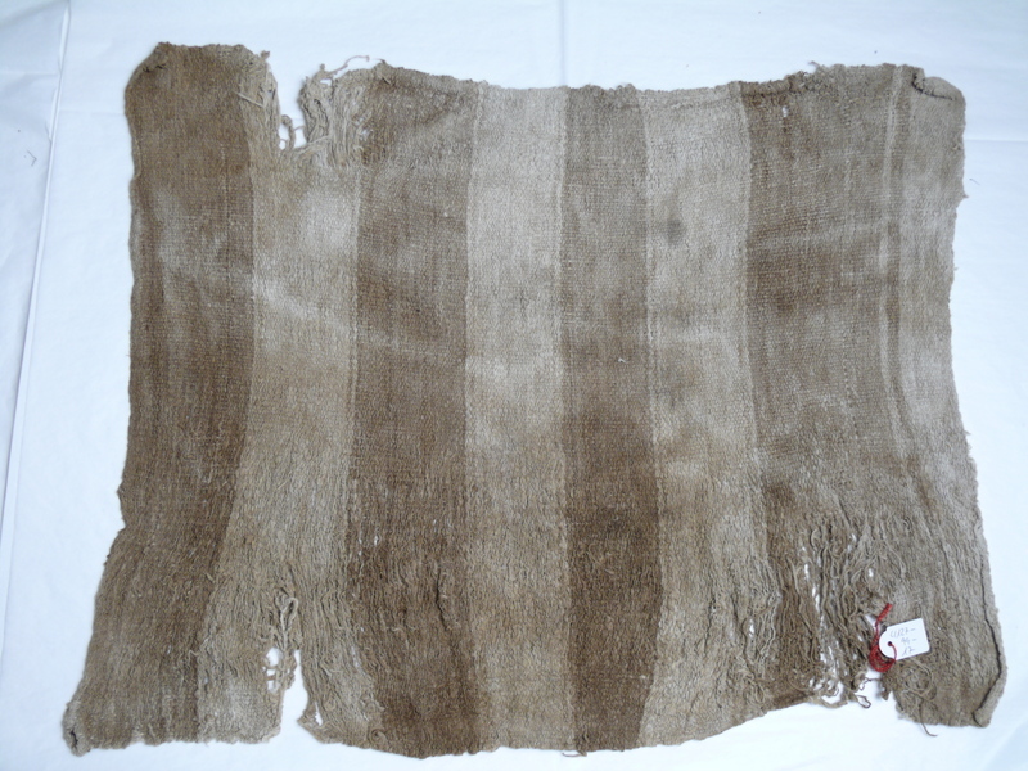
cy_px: 386
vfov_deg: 36.0
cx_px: 514
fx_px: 1188
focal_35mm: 40
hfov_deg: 46.8
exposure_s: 1/30
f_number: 2.8
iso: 100
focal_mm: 8.4
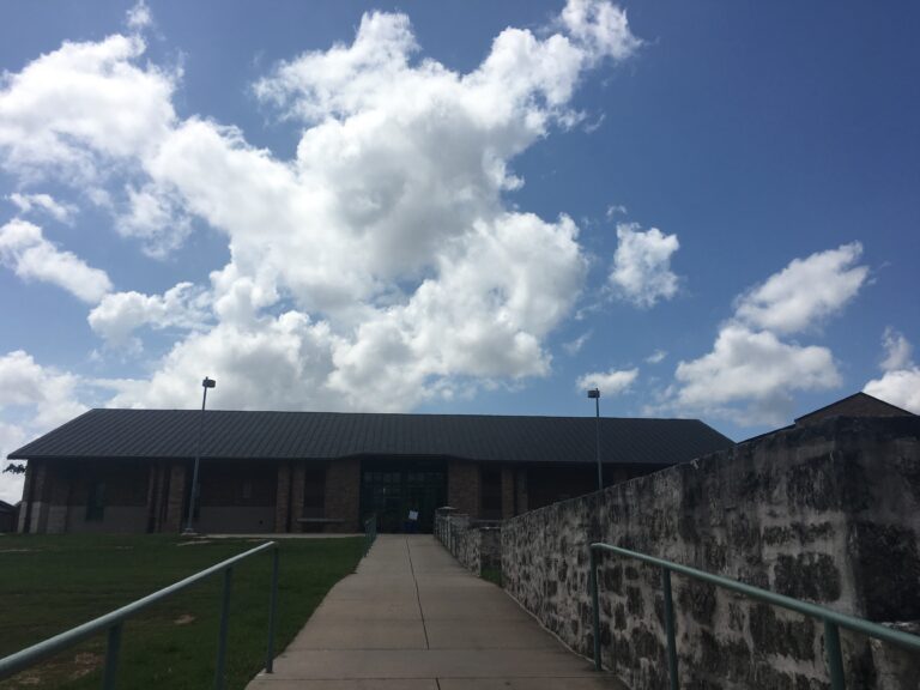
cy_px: 345
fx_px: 771
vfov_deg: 48.2
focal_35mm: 29
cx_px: 460
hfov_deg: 61.7
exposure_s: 1/4525
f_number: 2.2
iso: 25
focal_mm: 4.15
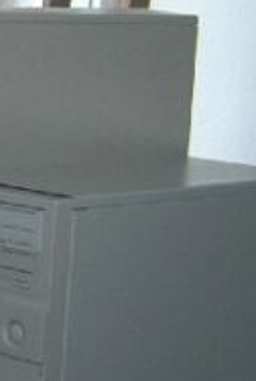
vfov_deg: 12.6
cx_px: -685
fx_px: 1732
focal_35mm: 163
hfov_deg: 6.9
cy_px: 183
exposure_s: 1/60
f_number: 6.3
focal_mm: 20
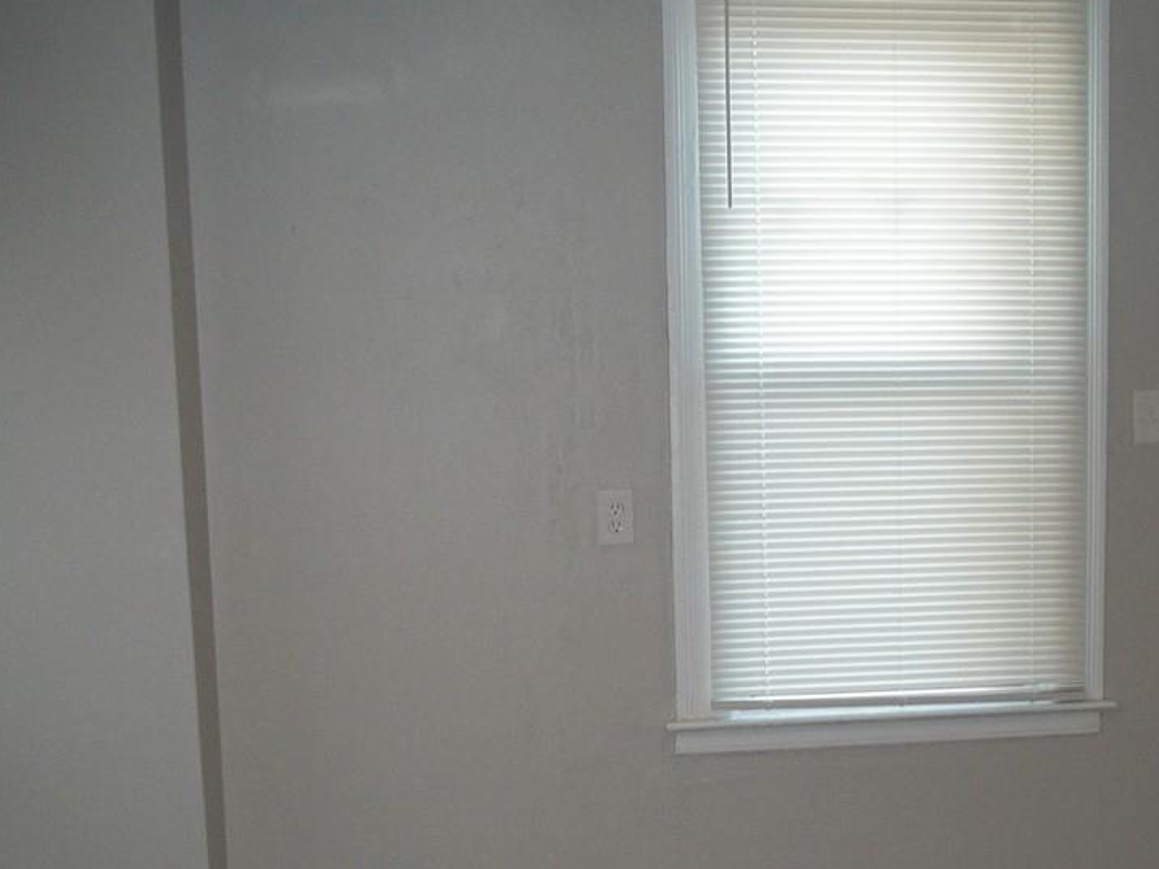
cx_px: 750
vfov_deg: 30.6
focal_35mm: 47
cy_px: 597
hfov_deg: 40.1
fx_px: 1573
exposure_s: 1/30
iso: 160
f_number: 3.3
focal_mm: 5.9
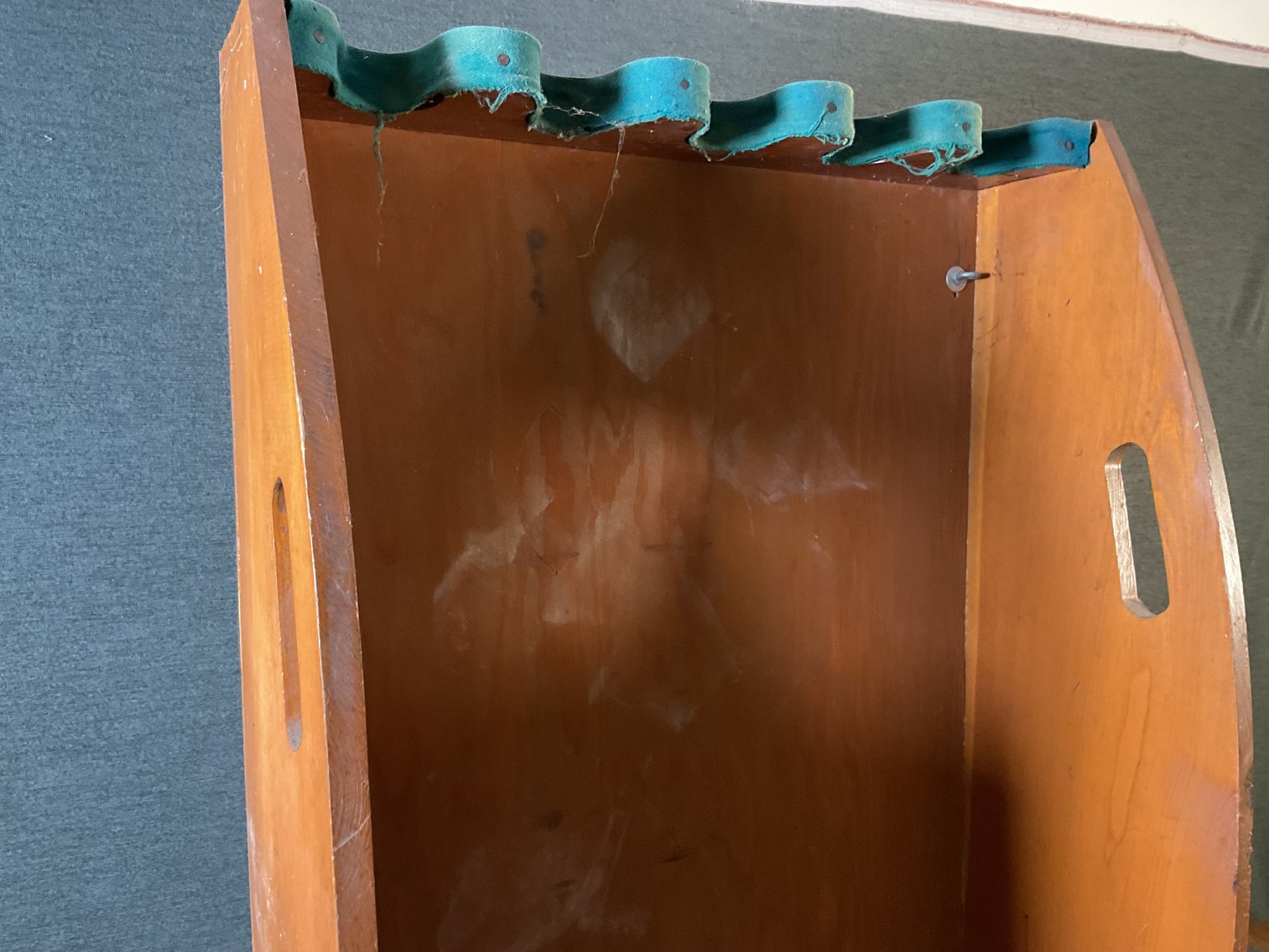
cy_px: 476
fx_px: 1063
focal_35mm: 29
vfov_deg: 48.2
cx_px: 634
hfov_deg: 61.7
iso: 250
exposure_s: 1/40
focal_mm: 3
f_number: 1.8
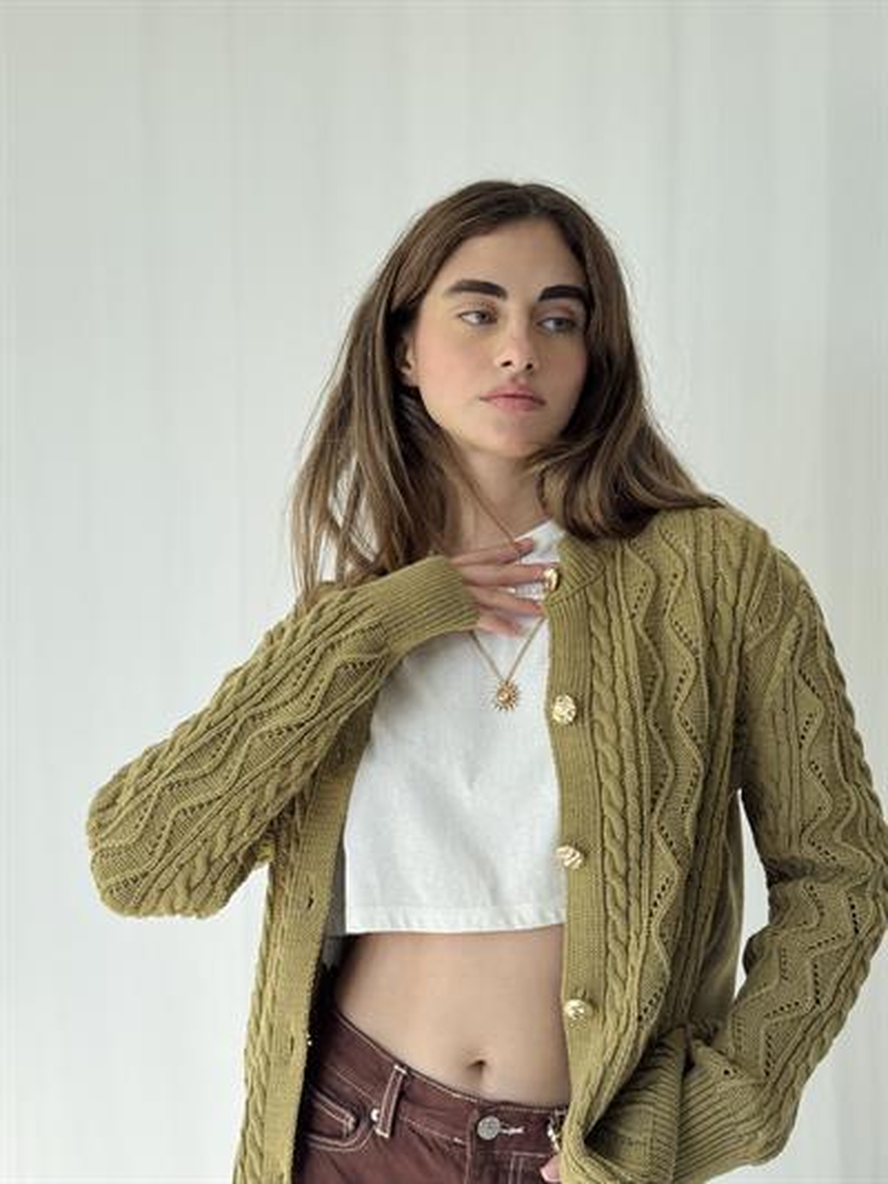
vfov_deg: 39.6
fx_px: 1641
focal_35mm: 48
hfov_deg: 30.3
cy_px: 592
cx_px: 444
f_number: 1.78
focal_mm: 6.76
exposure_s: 1/358
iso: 64
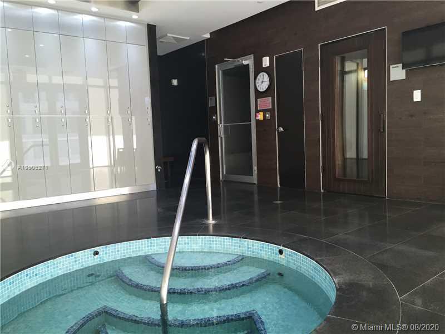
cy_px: 167
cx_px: 222
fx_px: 373
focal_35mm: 29
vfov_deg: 48.2
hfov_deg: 61.7
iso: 50
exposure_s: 1/30
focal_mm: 4.15
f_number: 2.2
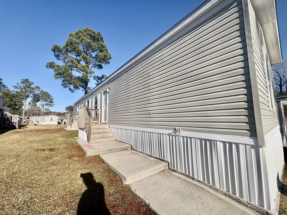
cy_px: 108
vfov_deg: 85.7
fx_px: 116
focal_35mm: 14
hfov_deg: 102.1
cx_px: 144
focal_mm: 2.22
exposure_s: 1/2770
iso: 50
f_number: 2.2
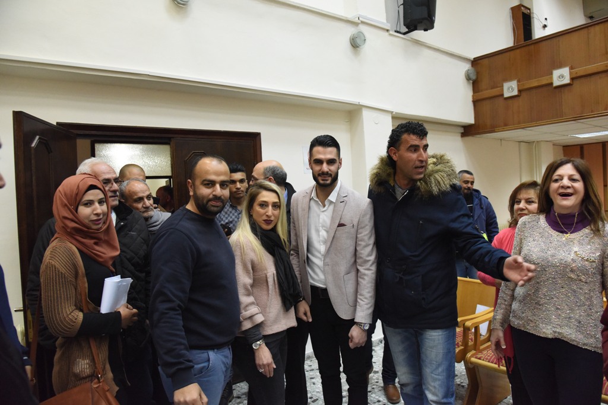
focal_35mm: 24
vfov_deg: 53.1
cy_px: 202
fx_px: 405
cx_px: 304
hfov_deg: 73.7
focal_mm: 24
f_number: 6.3
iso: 6400
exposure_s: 1/160
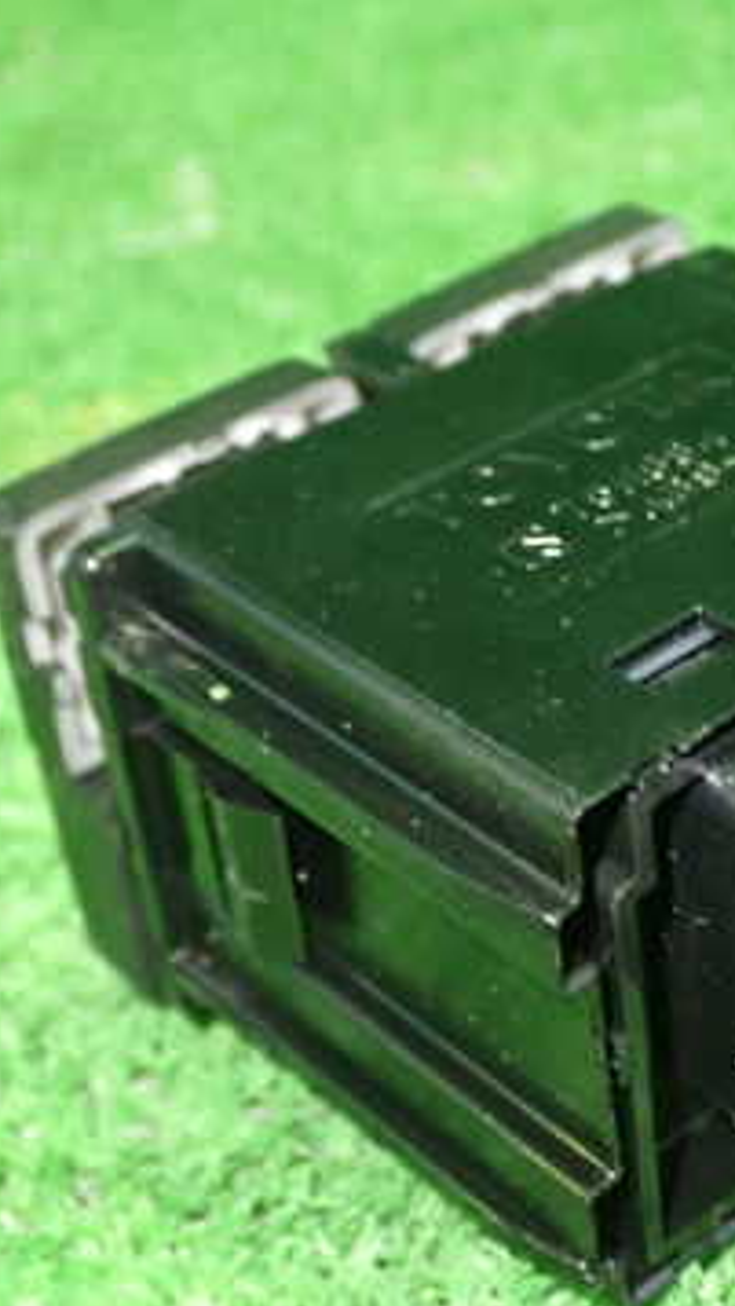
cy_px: 732
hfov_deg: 15.9
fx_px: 2597
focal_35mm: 75
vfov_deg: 28.2
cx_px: 687
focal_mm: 7.31
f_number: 2.8
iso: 800
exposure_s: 1/20
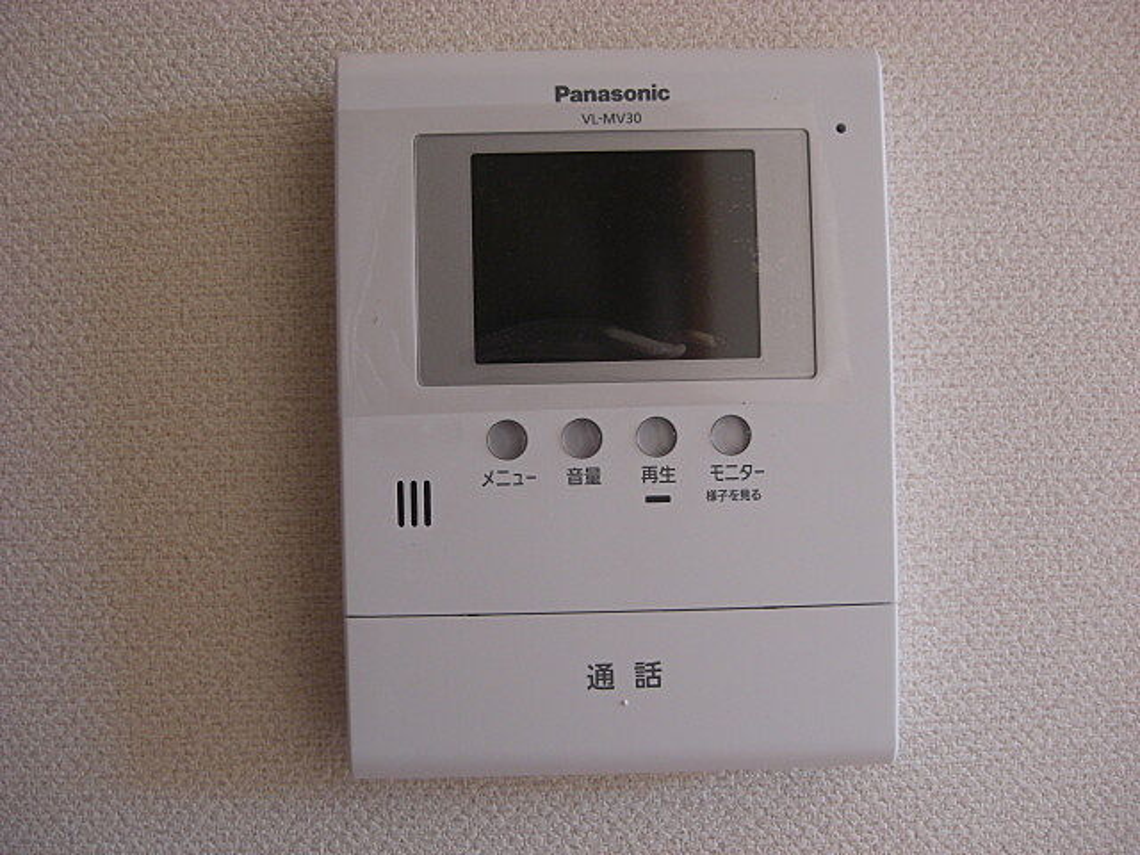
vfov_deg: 37.7
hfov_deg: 49.0
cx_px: 570
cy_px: 428
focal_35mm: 38
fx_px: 1251
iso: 200
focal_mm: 7.9
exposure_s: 1/100
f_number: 2.8
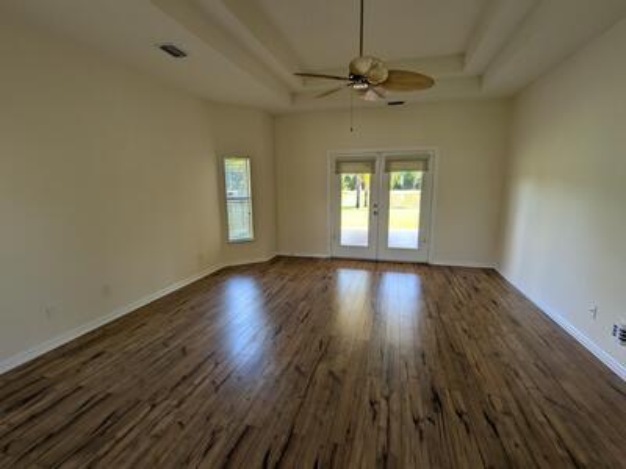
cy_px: 234
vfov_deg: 78.1
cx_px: 313
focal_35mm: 16
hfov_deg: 94.5
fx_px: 289
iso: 71
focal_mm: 2.35
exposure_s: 1/174
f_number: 2.2
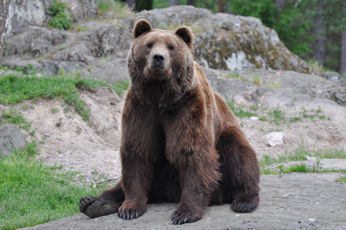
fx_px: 1800
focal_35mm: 188
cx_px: 173
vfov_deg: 7.3
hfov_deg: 11.0
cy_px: 115
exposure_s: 1/500
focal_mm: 125
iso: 400
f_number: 5.6
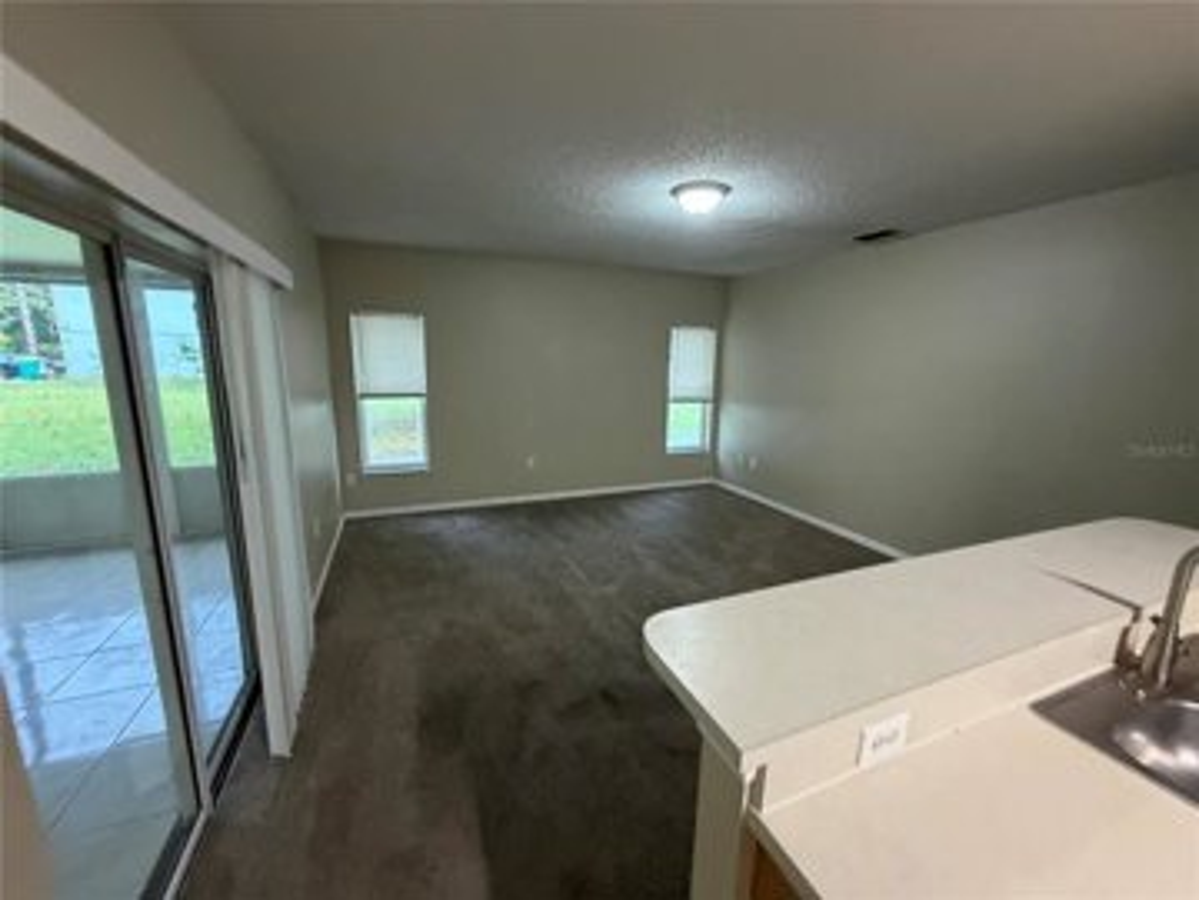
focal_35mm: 14
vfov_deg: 85.7
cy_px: 450
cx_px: 600
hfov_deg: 102.1
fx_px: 485
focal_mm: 2.22
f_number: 2.2
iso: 500
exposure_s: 1/60
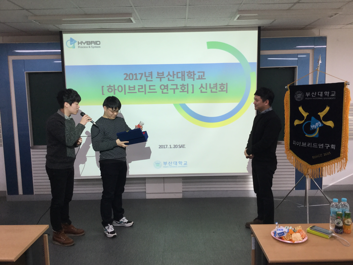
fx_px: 316
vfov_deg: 45.4
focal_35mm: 31
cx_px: 176
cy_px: 132
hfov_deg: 58.4
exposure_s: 1/33
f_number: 2.4
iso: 25
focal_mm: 3.3
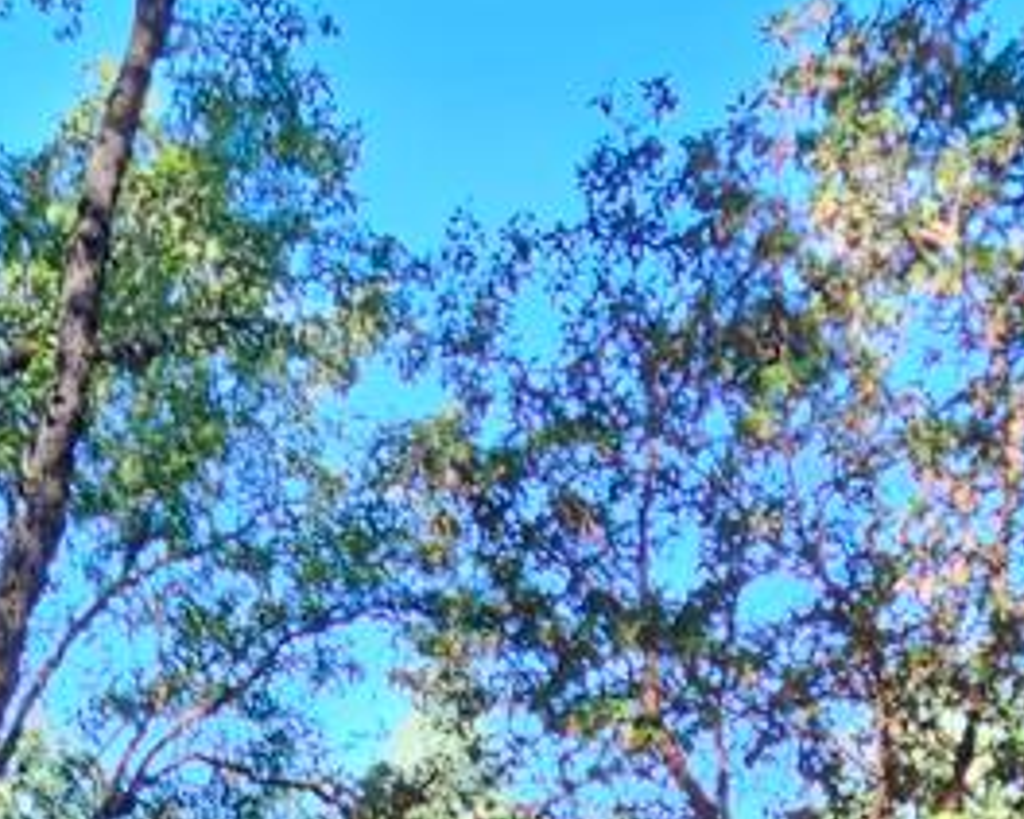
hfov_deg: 25.6
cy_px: 1857
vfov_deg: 15.0
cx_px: 93
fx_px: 2181
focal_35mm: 72
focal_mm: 2.2
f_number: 2.2
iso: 80
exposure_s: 1/120
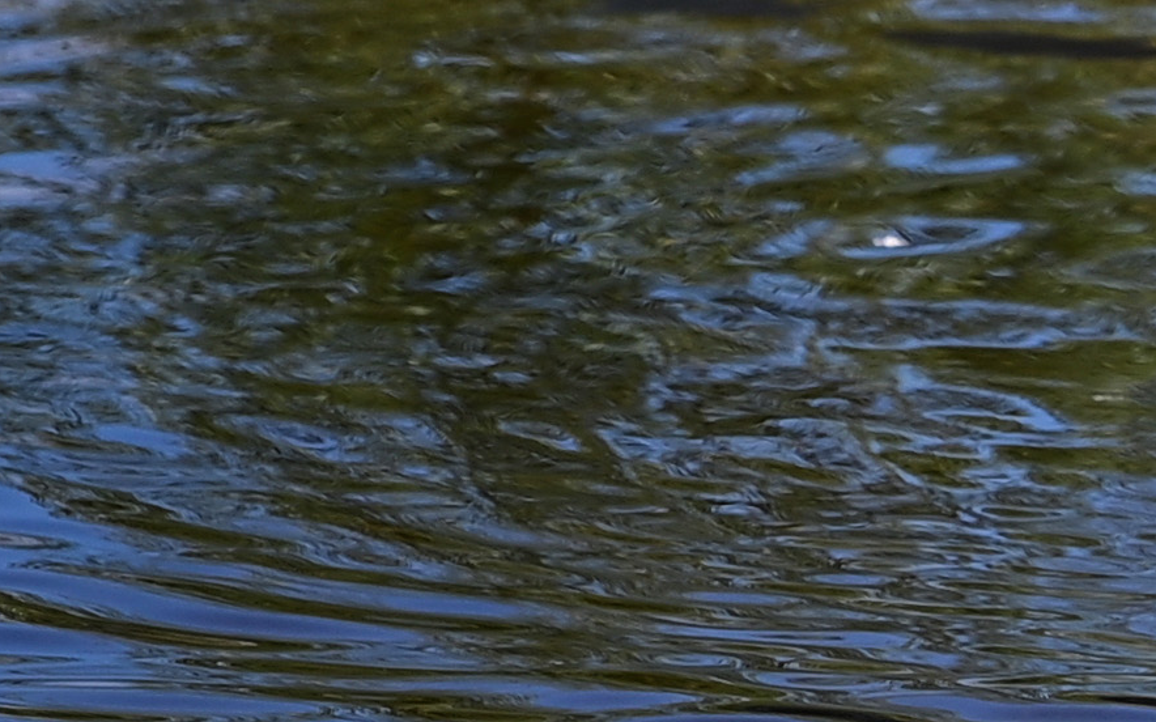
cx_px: 2957
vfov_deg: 1.0
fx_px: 40442
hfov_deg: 1.6
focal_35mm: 1284
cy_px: 63
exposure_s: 1/2500
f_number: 2.8
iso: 100
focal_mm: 200
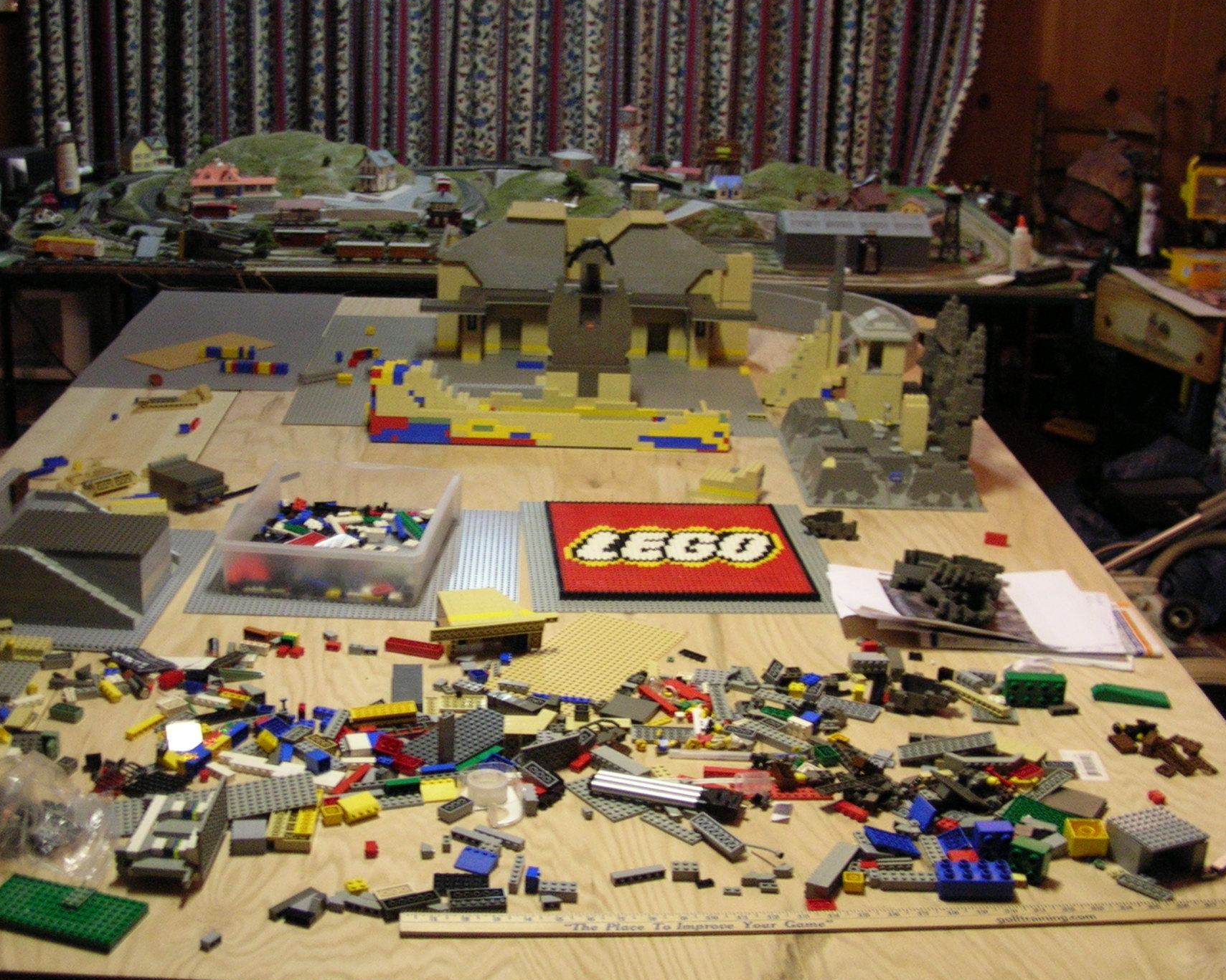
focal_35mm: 47
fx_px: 1705
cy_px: 490
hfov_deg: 39.5
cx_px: 534
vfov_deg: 32.1
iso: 134
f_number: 2.7
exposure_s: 1/3.9
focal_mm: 6
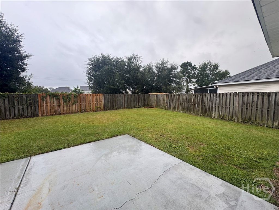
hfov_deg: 102.1
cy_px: 105
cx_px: 140
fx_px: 113
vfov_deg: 85.7
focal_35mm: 14
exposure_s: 1/134
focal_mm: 2.22
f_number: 2.2
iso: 40
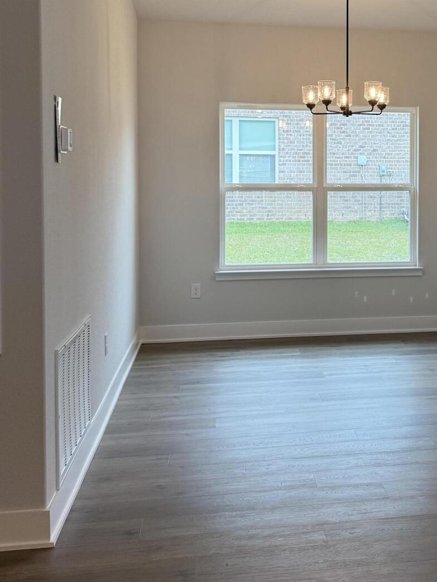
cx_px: 373
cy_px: 200
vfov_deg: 40.8
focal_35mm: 46
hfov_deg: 30.5
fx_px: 774
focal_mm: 6.76
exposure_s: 1/237
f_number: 1.78
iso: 125
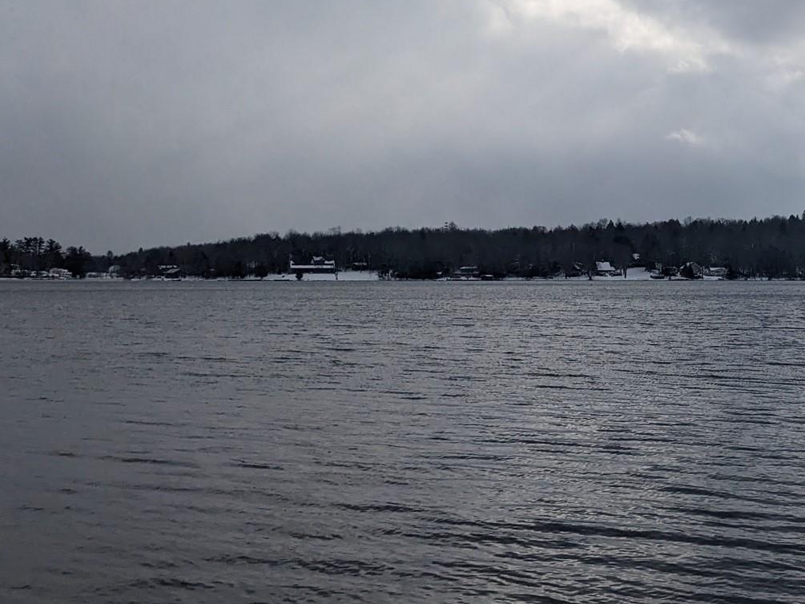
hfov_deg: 32.5
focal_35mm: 55
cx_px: 782
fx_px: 1279
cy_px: 174
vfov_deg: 26.3
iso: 72
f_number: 1.73
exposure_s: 1/11765
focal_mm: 4.38
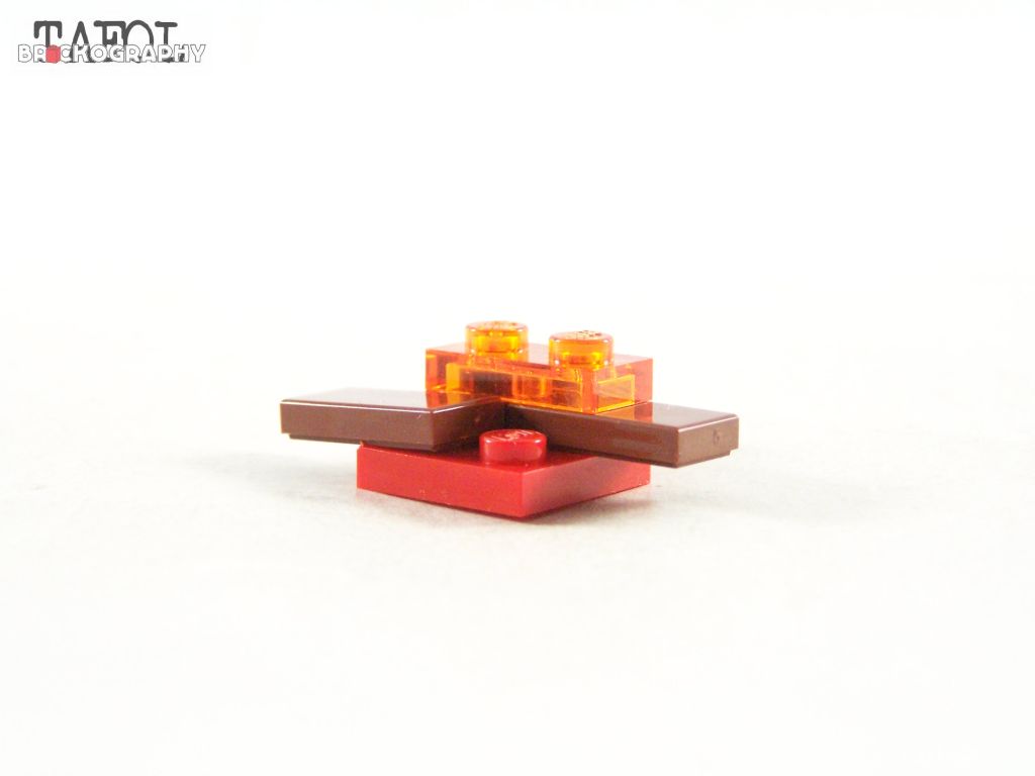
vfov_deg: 15.7
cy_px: 388
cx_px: 518
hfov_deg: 20.9
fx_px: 2811
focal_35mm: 94
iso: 400
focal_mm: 15.6
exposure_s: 1/60
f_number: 3.2
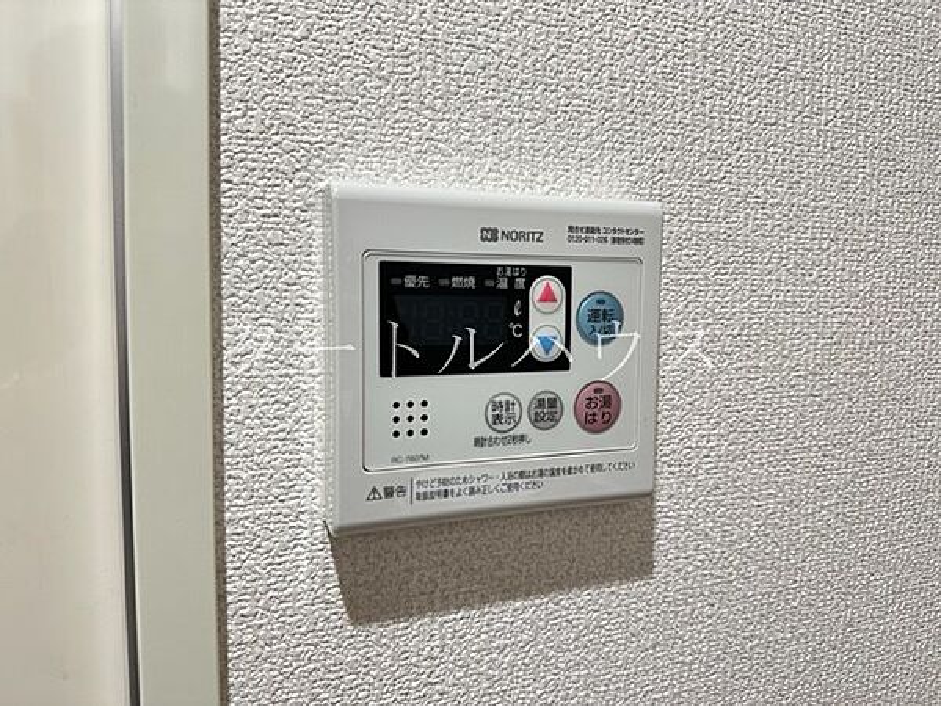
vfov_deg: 56.8
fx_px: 652
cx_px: 470
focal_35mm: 24
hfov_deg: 71.6
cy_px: 353
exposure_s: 1/60
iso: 250
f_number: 1.78
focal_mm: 6.86
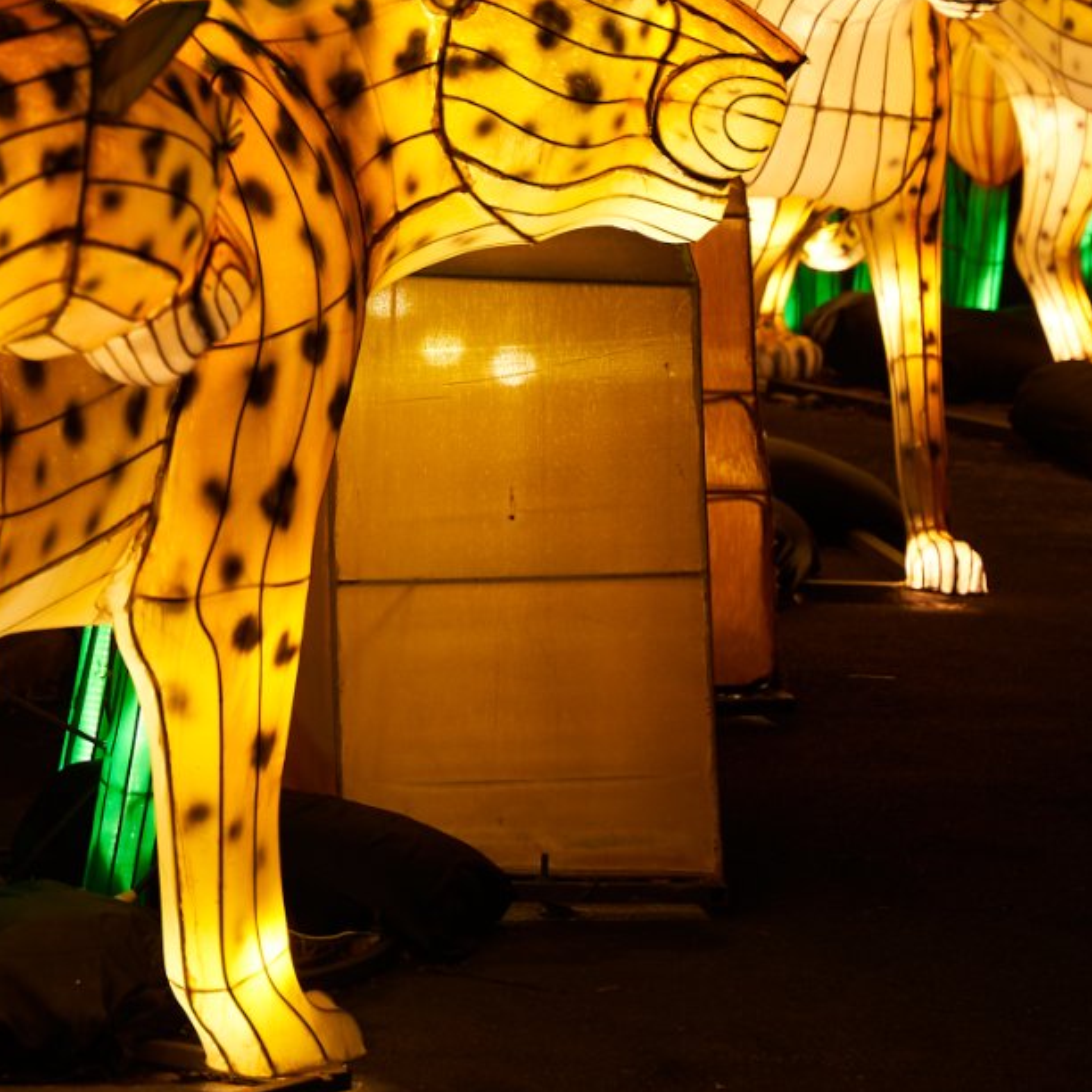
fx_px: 8887
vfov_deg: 7.0
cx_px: -43
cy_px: -141
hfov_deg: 7.0
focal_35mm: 249
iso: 100
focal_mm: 70
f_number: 4
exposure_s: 1/20
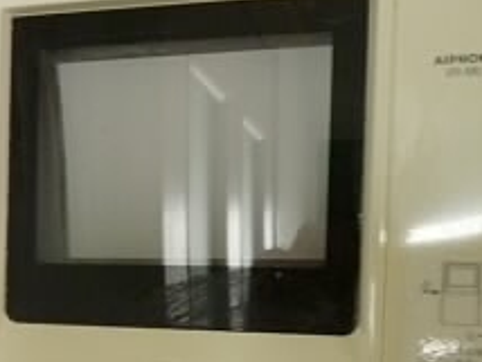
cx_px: 18
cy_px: 340
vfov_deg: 20.5
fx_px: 976
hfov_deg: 26.5
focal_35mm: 70
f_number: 2.8
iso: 400
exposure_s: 1/20
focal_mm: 4.5
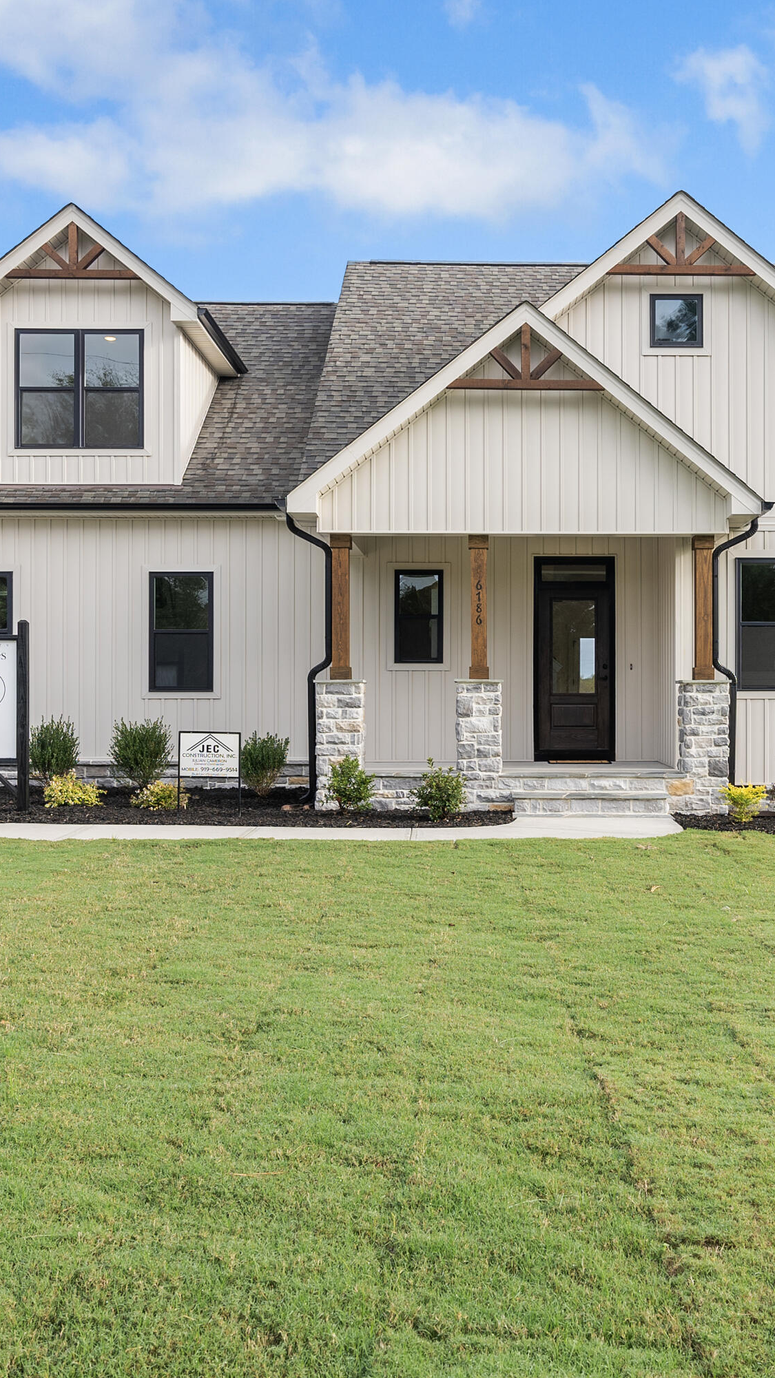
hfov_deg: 35.3
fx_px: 1206
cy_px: 689
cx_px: 506
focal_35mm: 33
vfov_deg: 59.5
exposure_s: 1/100
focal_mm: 21
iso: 80
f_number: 7.1
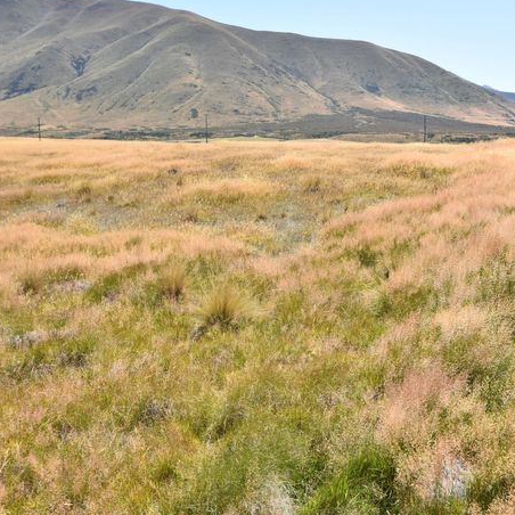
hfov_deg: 40.8
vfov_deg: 42.8
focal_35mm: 39
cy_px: 231
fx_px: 656
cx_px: 422
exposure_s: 1/400
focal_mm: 18
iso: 200
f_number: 10
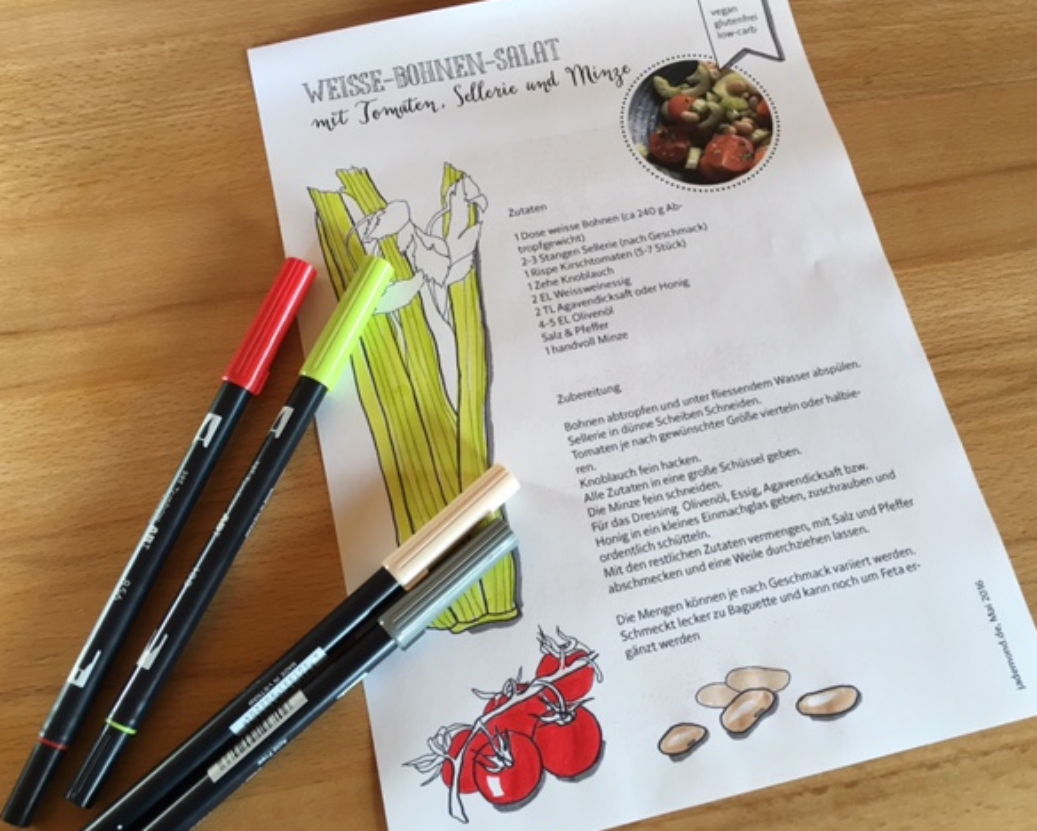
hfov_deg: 57.1
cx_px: 524
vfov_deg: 47.2
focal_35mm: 31
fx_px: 952
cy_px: 421
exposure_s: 1/33
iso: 80
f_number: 2.2
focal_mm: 4.15
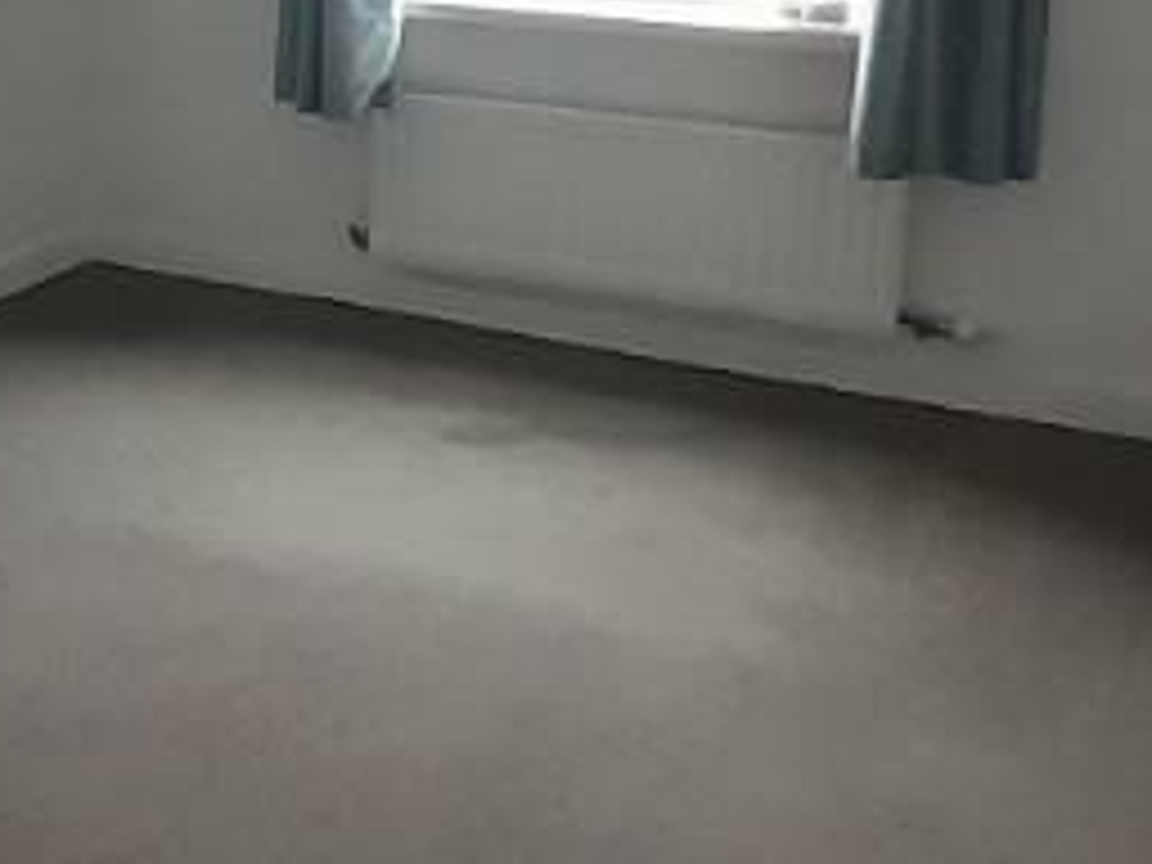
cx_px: 225
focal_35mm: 52
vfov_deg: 27.5
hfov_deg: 35.6
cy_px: 180
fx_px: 1731
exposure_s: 1/33
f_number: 2.2
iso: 200
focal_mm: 1.13
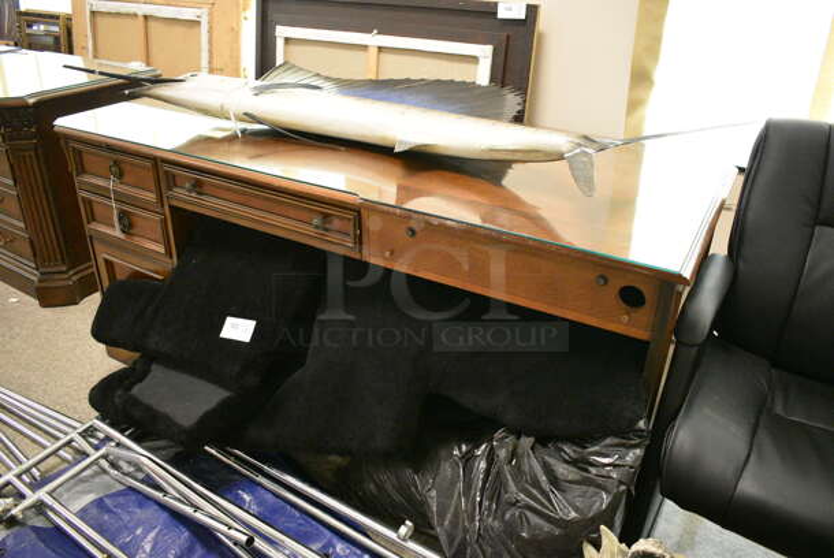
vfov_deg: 48.0
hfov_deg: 67.3
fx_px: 626
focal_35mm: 27
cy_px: 279
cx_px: 417
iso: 5600
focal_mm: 18
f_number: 3.5
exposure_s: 1/125
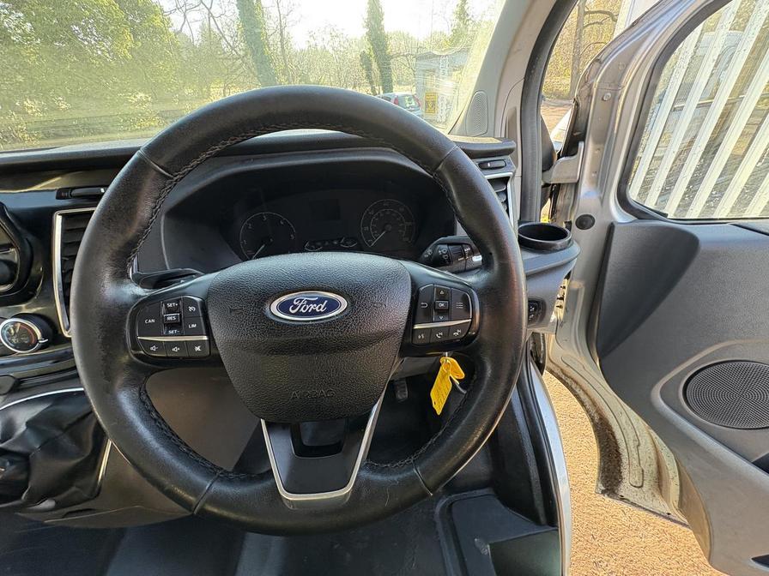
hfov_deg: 102.1
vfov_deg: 85.7
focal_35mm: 14
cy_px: 288
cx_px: 384
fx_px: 311
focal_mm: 2.22
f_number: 2.2
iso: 200
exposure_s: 1/77
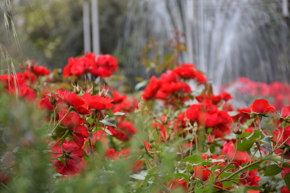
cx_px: 145
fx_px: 1087
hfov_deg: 15.2
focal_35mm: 135
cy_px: 96
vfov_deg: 10.2
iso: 400
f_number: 5.3
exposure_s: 1/25
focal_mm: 90
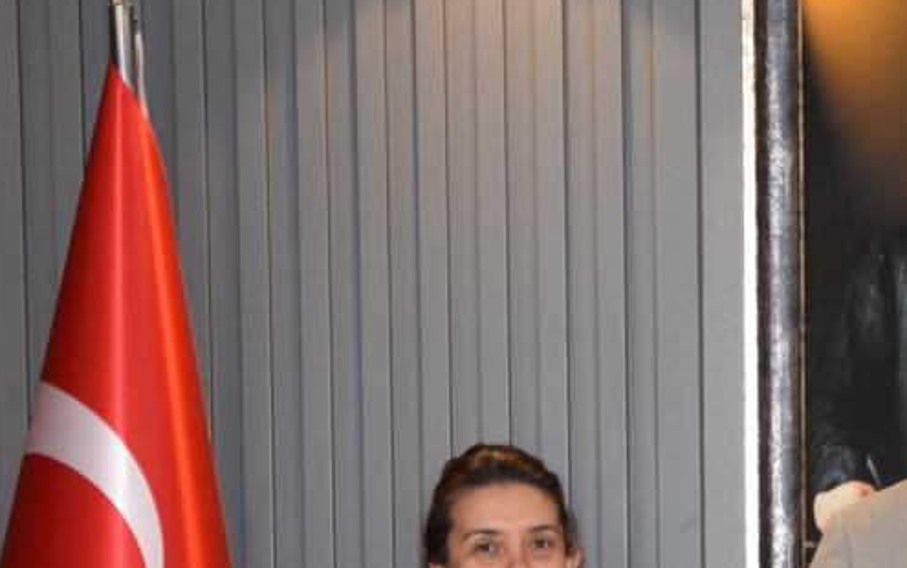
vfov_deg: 8.7
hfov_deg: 13.4
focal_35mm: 150
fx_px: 3710
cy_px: 658
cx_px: 1211
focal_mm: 30
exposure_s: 1/60
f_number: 4
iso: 640
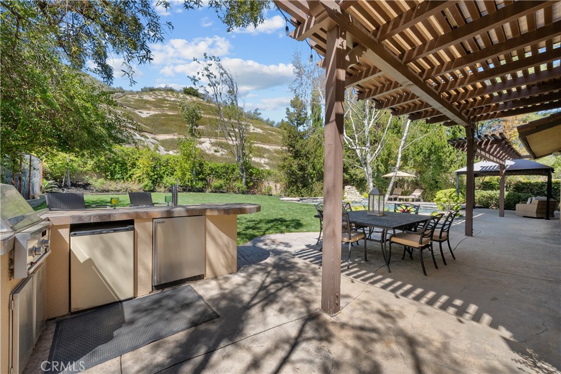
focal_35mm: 14
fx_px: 218
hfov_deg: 104.2
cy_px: 187
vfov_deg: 81.2
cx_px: 280
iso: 200
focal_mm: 14
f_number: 9
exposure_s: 1/60
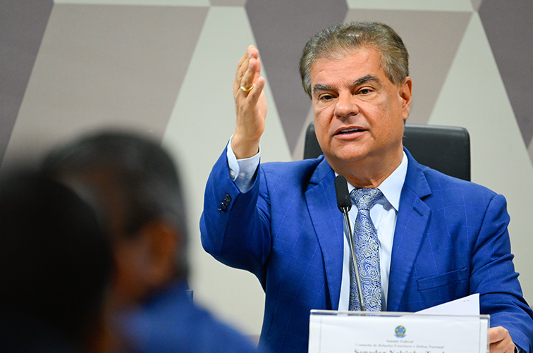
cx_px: 295
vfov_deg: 3.0
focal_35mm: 455
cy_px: 199
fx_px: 6724
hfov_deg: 4.5
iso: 4000
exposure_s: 1/160
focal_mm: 400
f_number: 4.5
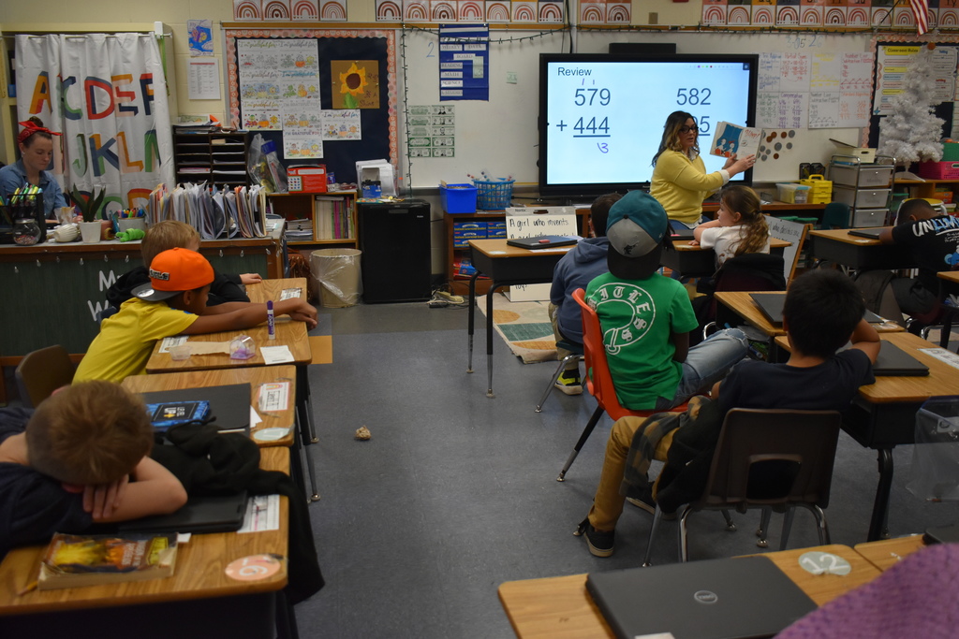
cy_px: 320
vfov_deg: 38.4
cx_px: 480
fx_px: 919
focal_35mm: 34
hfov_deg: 55.1
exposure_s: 1/125
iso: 1000
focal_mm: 23
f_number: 3.8
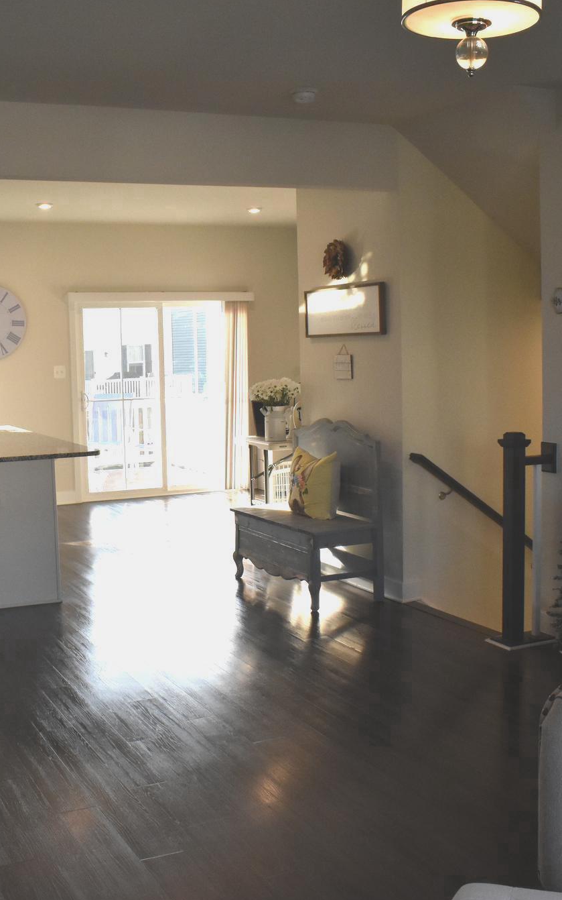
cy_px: 453
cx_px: 198
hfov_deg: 30.4
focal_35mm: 42
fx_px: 1029
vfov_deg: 47.2
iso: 2000
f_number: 13
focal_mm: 18
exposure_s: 1/125
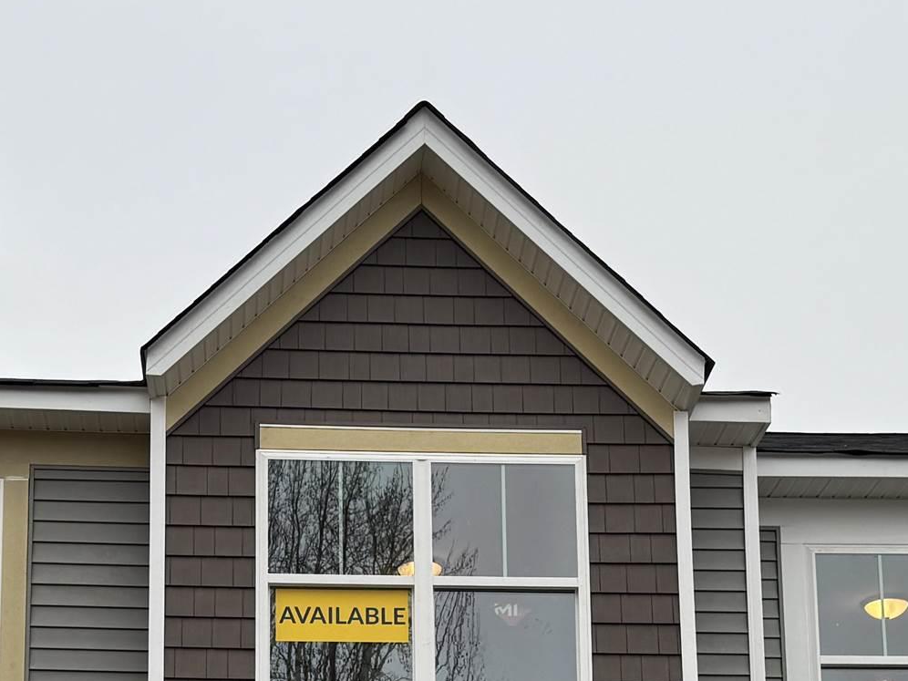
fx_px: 1941
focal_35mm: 74
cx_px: 364
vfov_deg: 18.5
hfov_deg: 26.3
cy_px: 882
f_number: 1.78
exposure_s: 1/651
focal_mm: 6.76
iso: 80
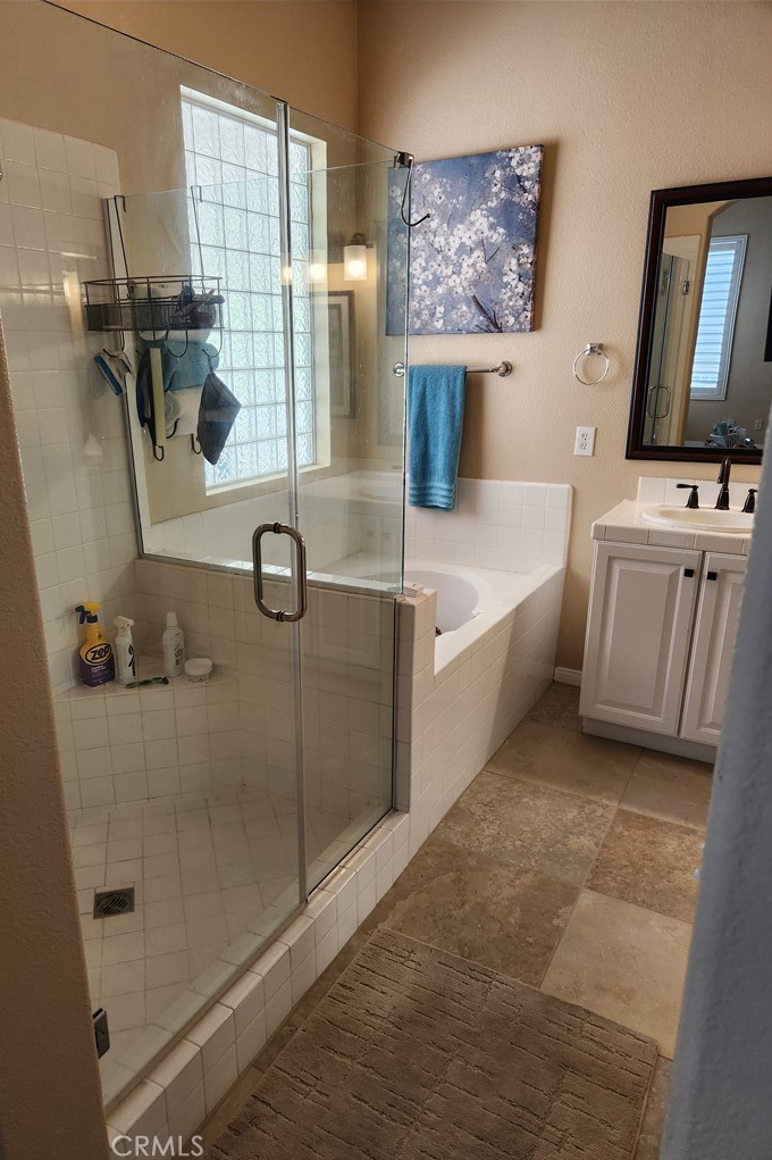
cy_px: 581
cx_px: 343
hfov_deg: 53.0
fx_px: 772
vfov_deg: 73.8
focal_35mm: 24
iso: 160
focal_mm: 5.4
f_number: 1.8
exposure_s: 1/120
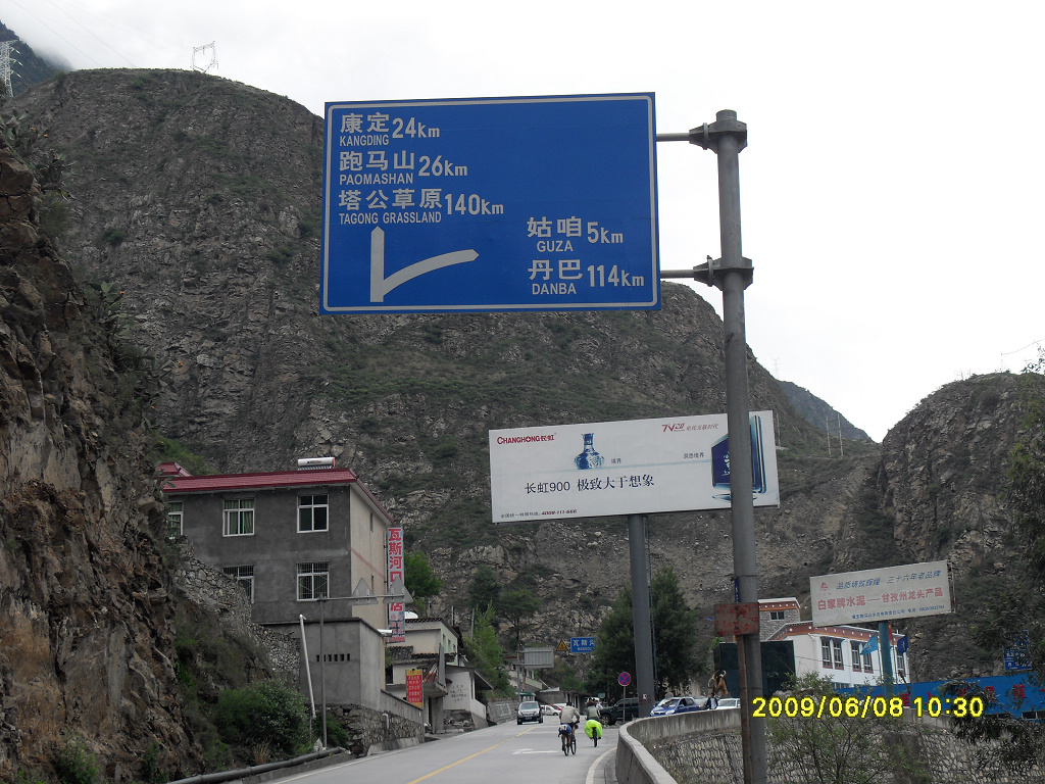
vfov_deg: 26.6
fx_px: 1660
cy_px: 392
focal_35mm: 55
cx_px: 522
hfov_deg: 34.9
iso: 80
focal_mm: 11.8
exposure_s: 1/125
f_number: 10.2
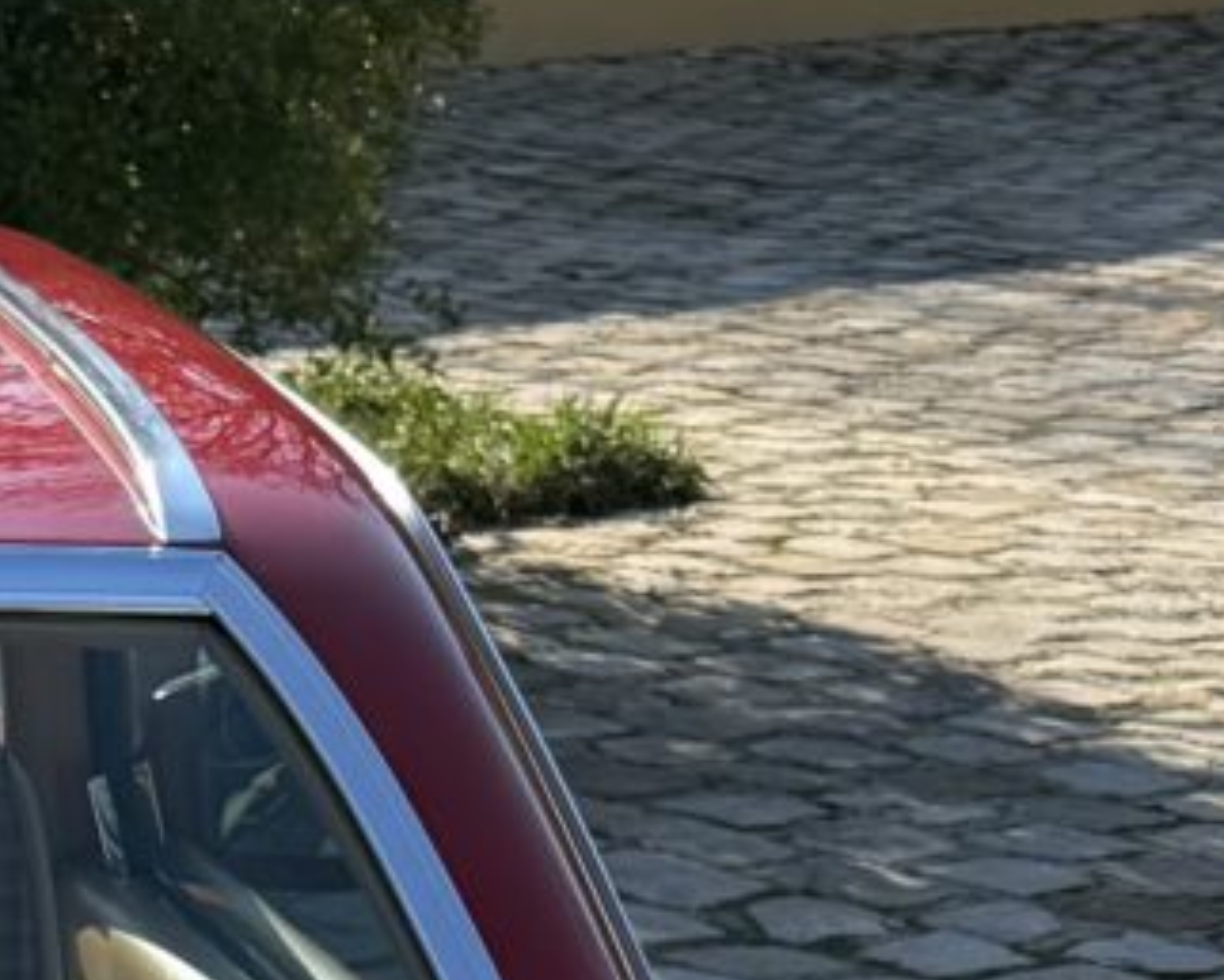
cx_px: -551
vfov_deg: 9.3
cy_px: 2317
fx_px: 5401
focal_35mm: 149
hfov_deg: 12.4
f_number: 1.78
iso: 80
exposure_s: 1/2445
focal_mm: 6.76
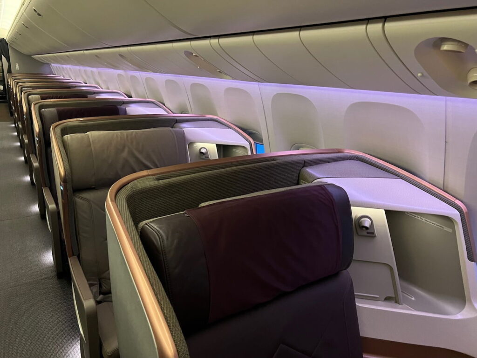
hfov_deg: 67.3
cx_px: 238
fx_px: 358
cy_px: 179
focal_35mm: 26
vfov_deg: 53.1
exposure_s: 1/38
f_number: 1.5
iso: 640
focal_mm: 5.7
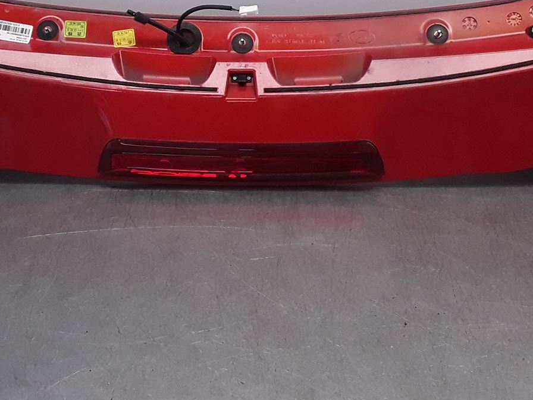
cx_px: 238
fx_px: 985
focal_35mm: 64
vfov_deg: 22.5
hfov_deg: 30.2
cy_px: 55
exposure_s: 1/283
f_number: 1.9
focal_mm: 2.91
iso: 100
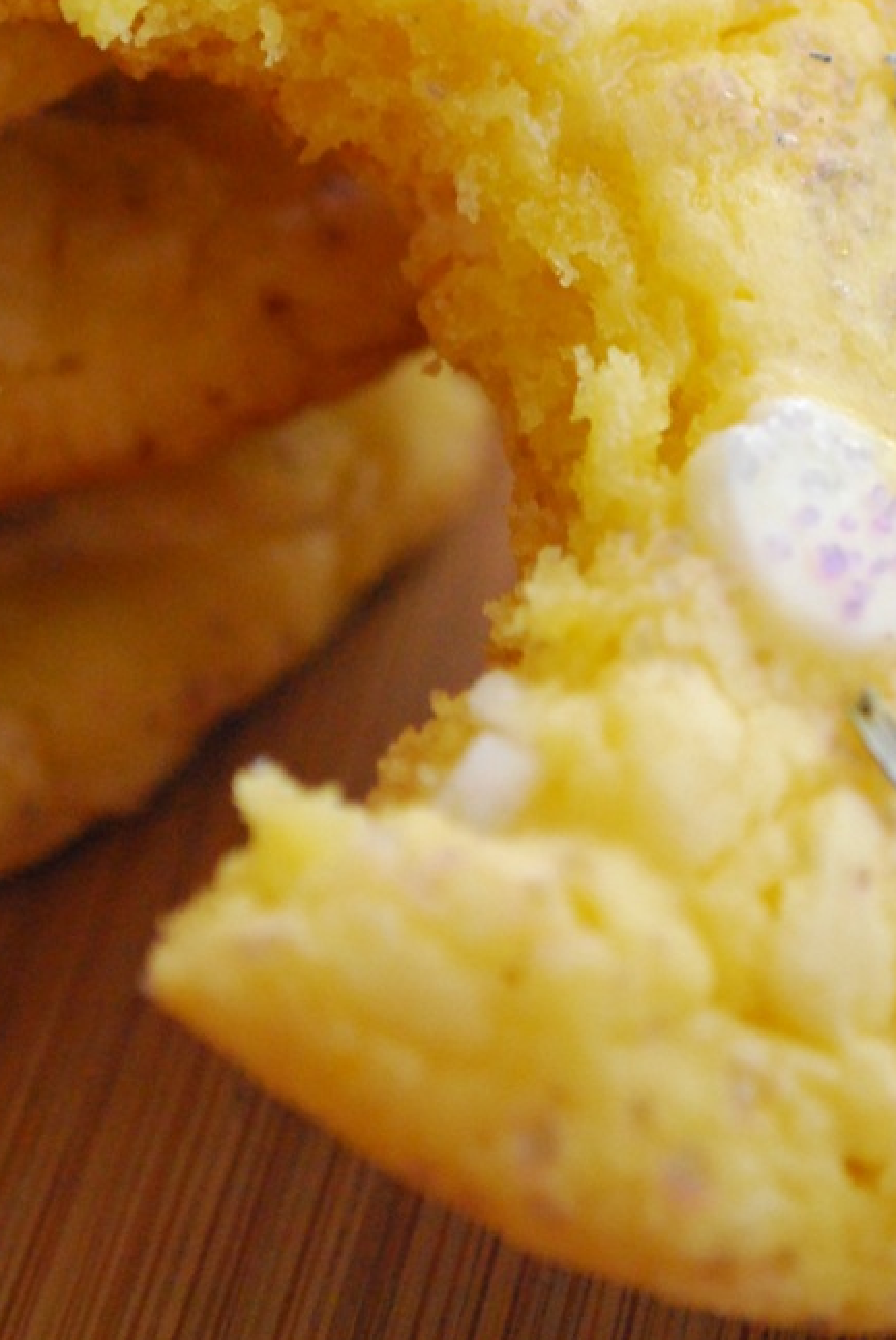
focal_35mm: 133
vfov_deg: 15.3
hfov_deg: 10.3
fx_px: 4952
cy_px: 219
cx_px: 503
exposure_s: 1/125
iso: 1600
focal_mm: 48
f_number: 6.3
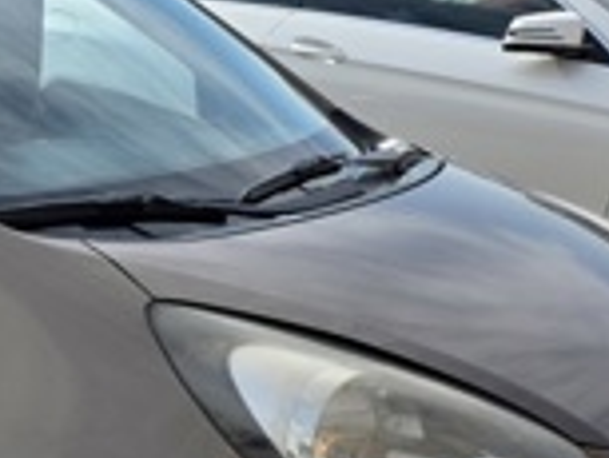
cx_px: -223
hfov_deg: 19.7
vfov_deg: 15.7
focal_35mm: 90
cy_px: 577
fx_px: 1585
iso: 80
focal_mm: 6.3
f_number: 1.7
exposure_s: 1/3598
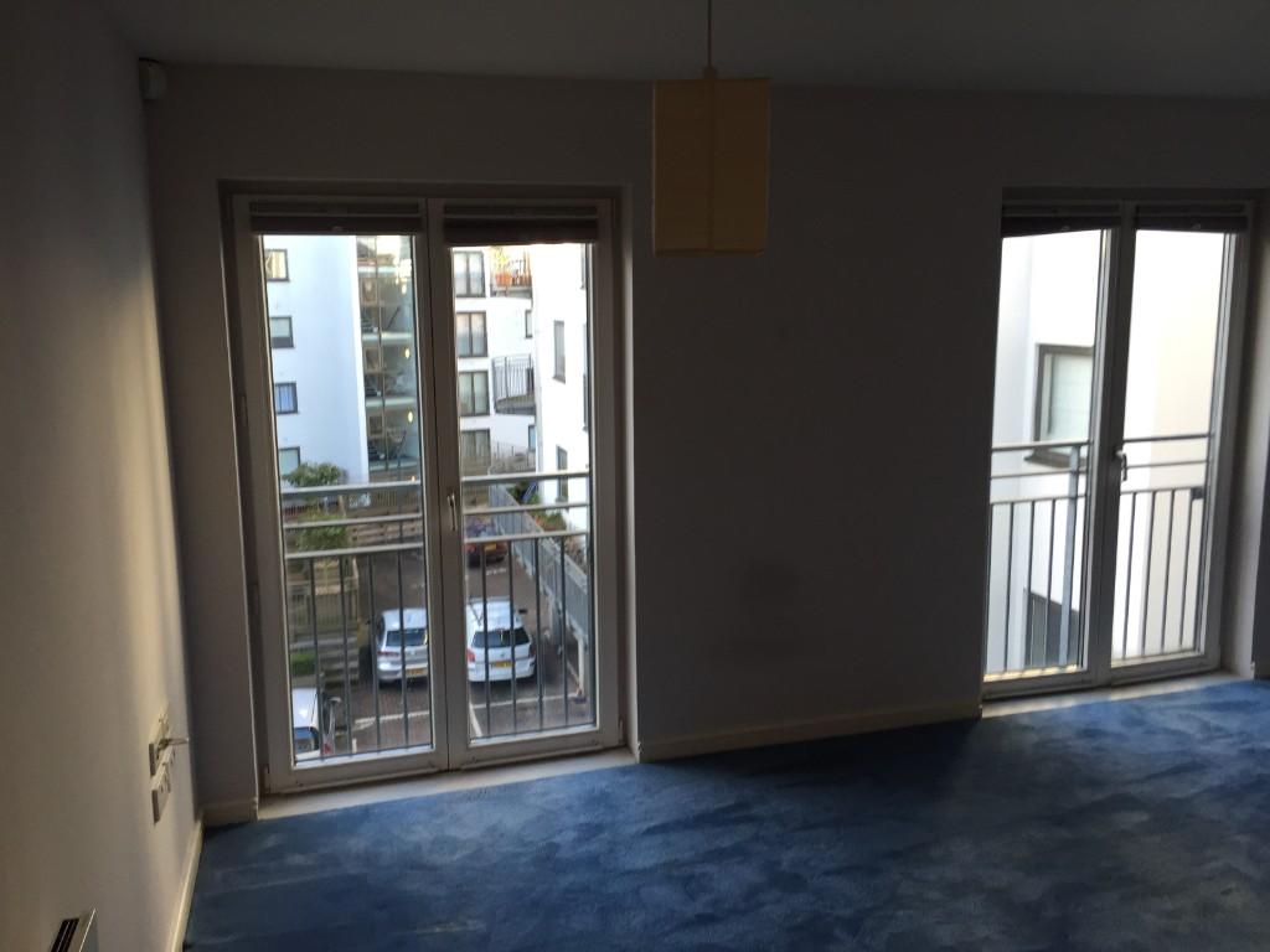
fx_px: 1064
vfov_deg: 48.2
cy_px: 476
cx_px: 635
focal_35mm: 29
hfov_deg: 61.7
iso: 50
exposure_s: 1/100
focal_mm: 4.15
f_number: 2.2
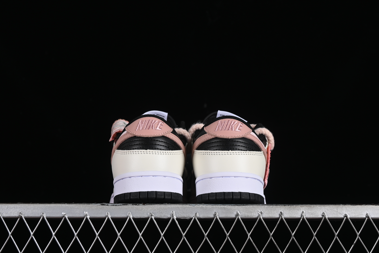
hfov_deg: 27.0
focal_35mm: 75
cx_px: 190
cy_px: 126
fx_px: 790
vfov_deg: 18.2
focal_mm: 50
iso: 160
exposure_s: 1/60
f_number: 8
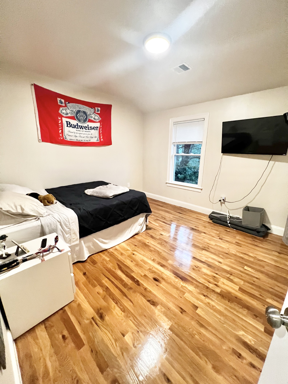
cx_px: 144
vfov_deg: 106.2
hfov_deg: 89.9
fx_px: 144
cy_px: 192
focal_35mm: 13
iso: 500
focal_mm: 1.57
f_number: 1.8
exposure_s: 1/60
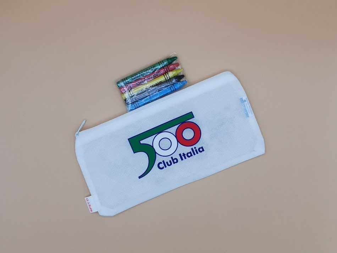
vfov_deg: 61.1
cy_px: 126
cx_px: 168
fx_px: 214
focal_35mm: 22
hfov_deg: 76.4
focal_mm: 2.35
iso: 50
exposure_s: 1/100
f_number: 2.2
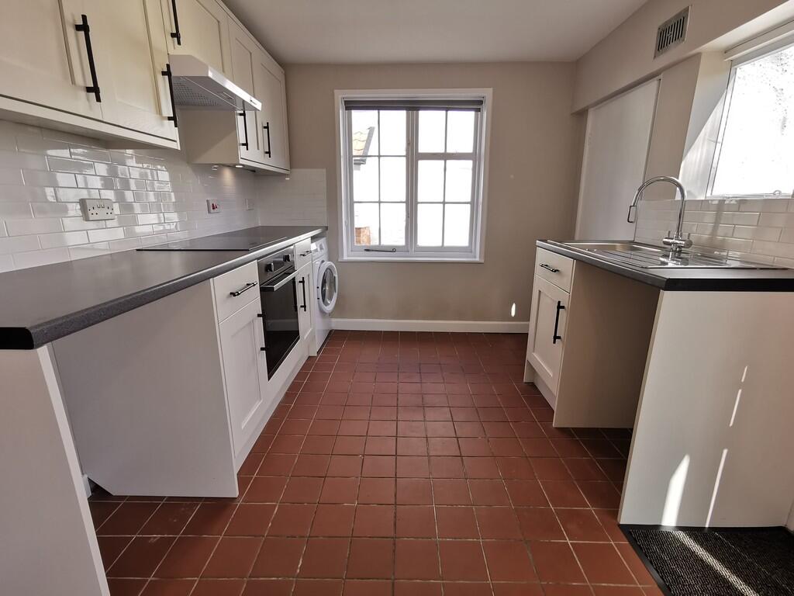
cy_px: 298
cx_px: 397
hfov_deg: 91.0
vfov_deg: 74.7
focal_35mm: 17
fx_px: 390
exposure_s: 1/99.9
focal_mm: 2.26
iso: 64
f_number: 2.2
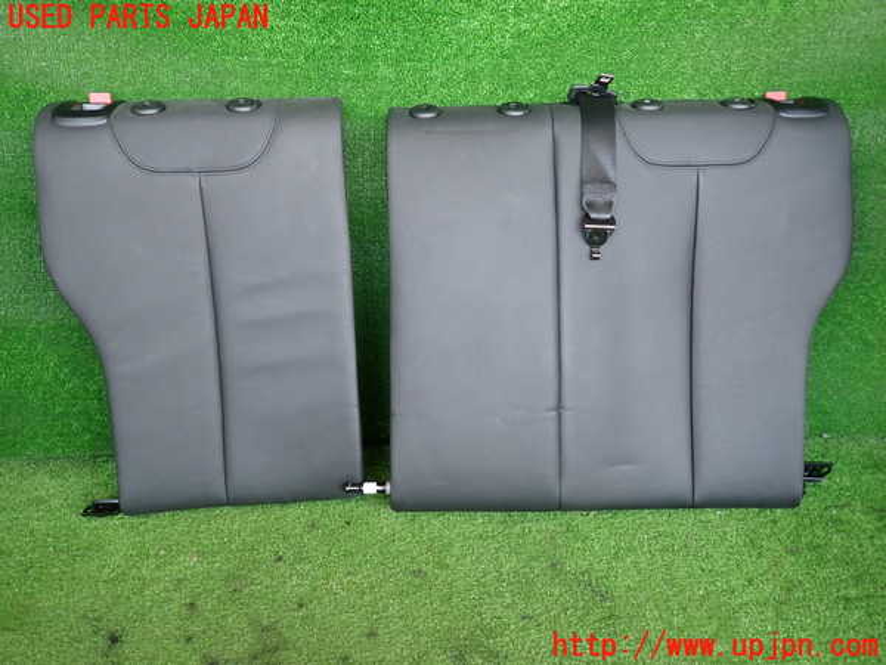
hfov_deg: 69.4
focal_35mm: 25
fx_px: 640
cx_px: 443
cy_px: 332
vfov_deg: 54.9
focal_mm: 4.5
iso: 200
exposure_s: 1/60
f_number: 2
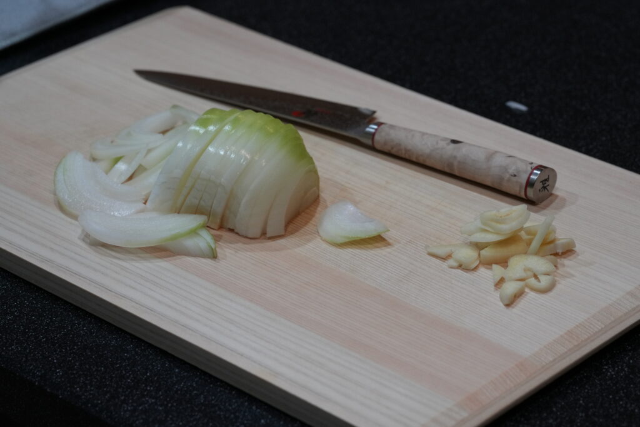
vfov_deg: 13.0
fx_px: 1867
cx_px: 320
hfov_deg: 19.5
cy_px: 214
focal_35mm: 105
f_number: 9
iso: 2500
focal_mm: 105
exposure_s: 1/125
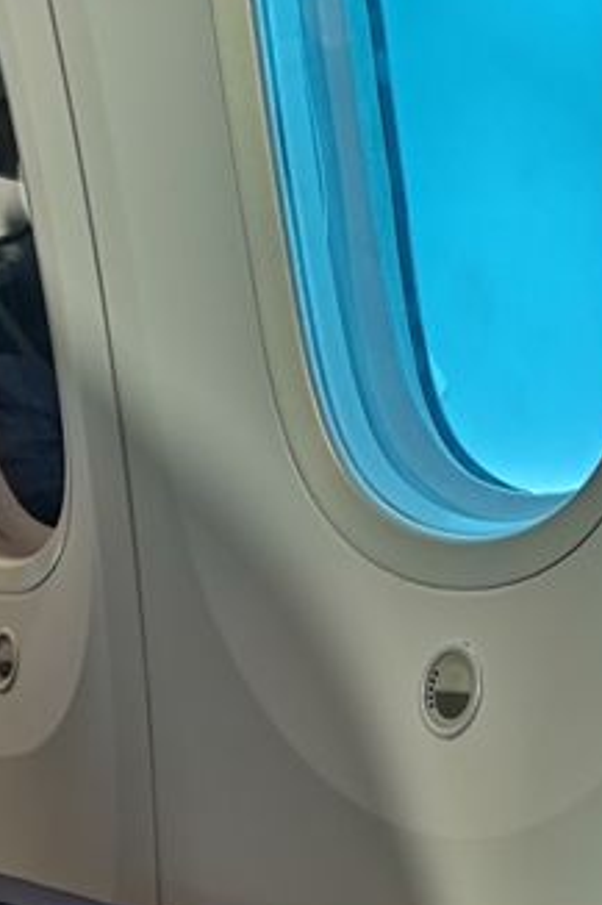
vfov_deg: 26.2
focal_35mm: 69
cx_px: -166
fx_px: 1732
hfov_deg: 18.4
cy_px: 1080
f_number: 1.8
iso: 250
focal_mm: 3.95
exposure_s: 1/30
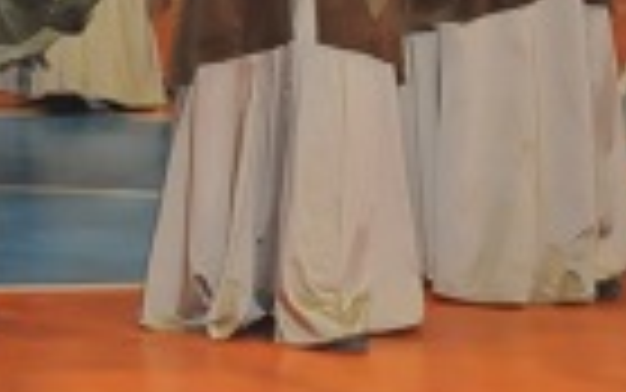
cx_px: -162
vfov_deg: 4.8
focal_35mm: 269
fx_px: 4591
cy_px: -487
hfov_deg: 7.7
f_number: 5
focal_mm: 38
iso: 800
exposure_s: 1/60
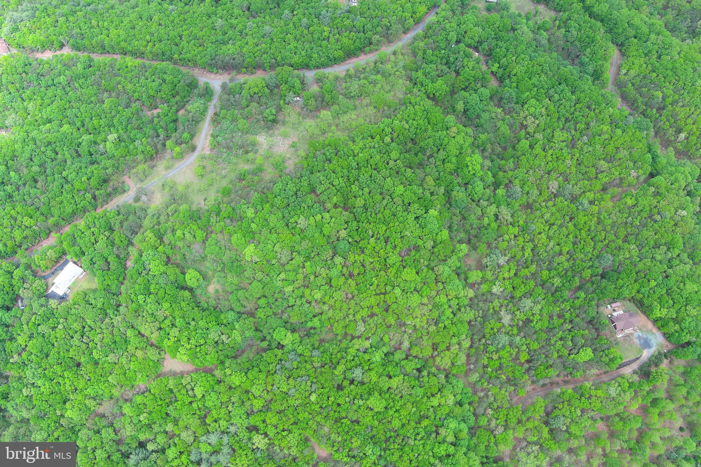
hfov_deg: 63.7
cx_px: 350
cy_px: 234
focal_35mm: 29
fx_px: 565
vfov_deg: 45.0
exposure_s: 1/328
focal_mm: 10.57
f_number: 2.8
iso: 100
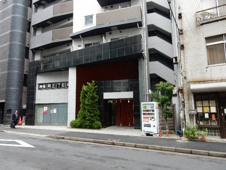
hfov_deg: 69.4
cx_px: 113
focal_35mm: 25
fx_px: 163
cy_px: 85
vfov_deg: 54.9
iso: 125
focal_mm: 4.5
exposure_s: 1/40
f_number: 3.7
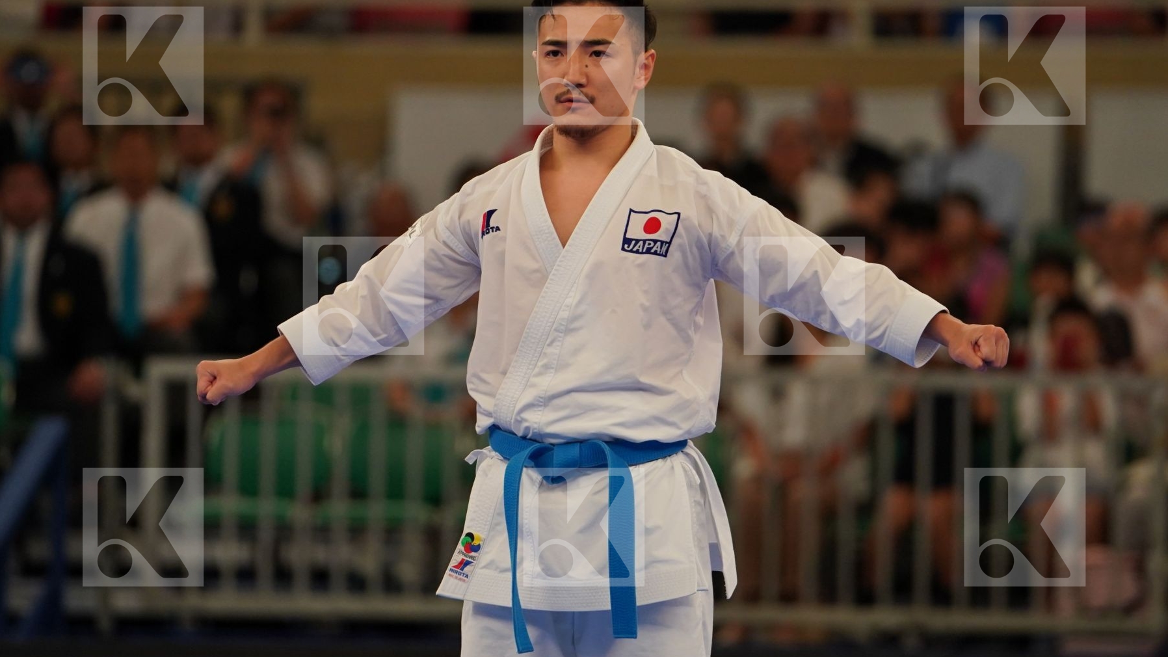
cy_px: 296
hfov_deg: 6.9
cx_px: 584
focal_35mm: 315
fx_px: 9755
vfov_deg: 3.9
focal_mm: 200
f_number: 2.8
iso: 1250
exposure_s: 1/1000
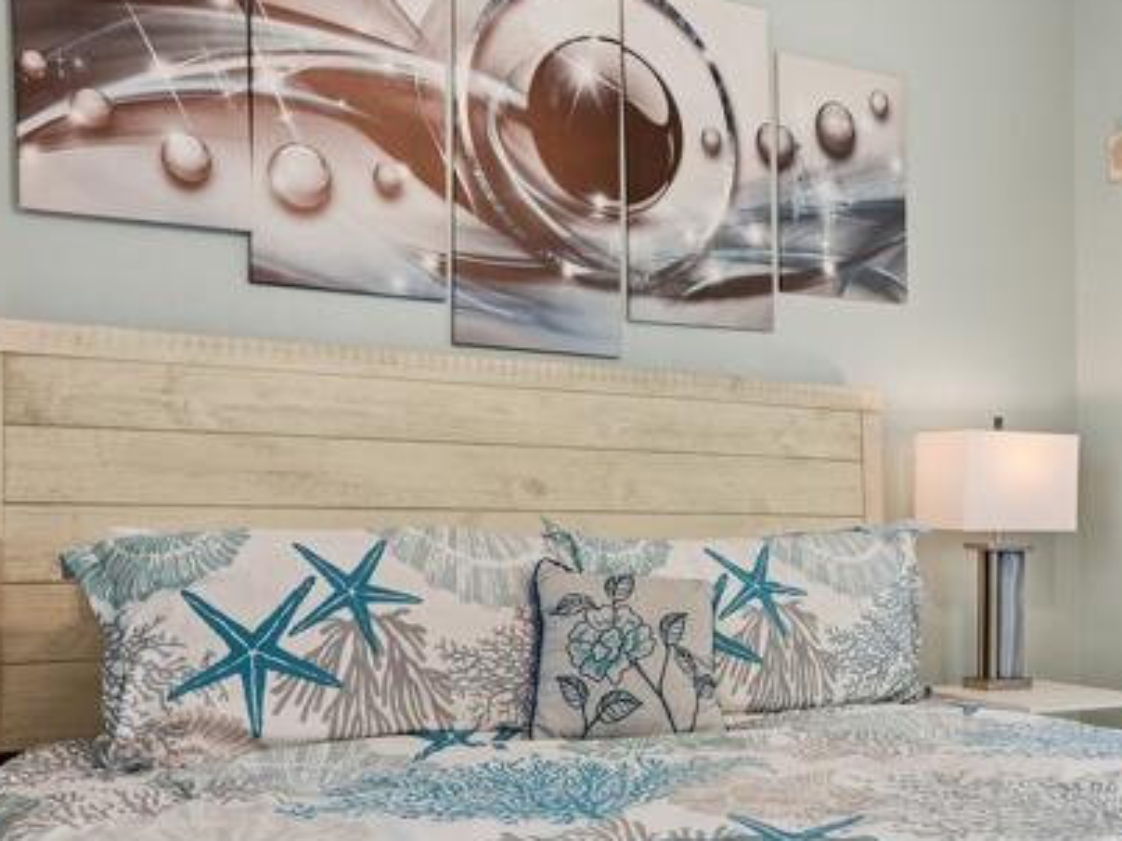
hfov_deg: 42.9
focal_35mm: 43
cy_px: 539
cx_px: 796
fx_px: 1393
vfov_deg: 33.4
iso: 320
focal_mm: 30
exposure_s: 1/80
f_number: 5.6
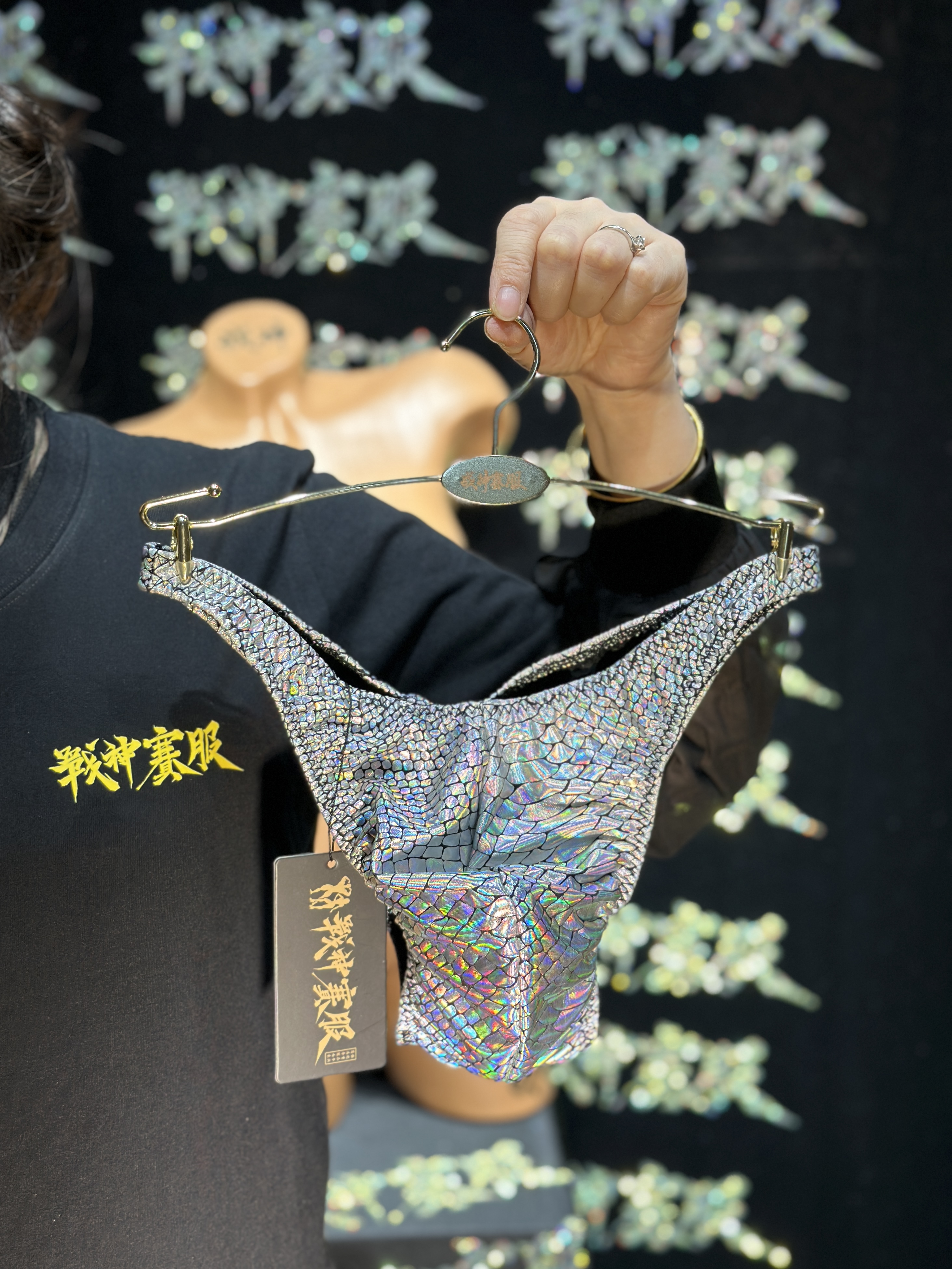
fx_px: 1760
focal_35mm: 48
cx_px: 476
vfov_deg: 39.7
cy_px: 634
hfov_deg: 30.3
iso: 64
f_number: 1.78
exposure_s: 1/141
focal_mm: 6.86
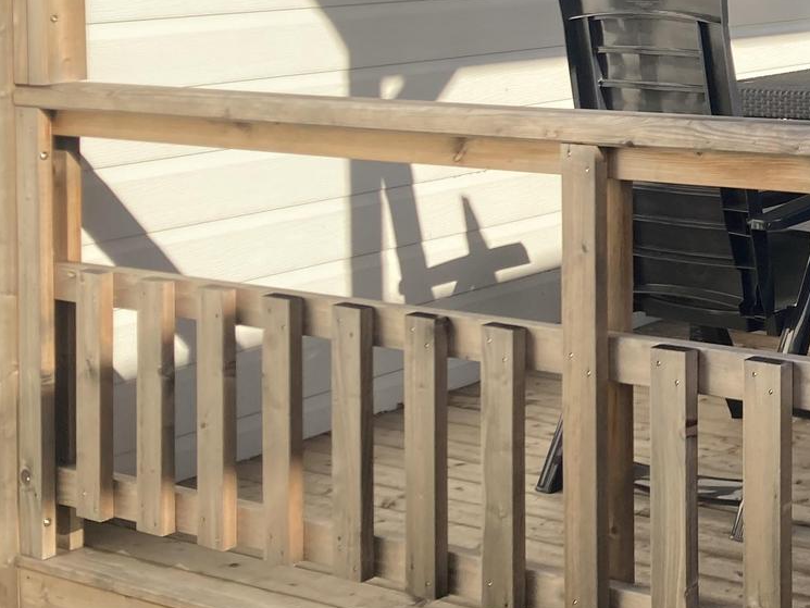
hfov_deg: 23.1
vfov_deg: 18.1
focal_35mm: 77
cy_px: -144
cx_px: 989
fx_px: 1802
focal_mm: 3.99
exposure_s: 1/1043
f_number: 1.8
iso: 20
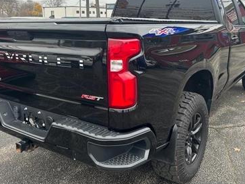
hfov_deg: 51.4
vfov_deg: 39.4
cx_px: 122
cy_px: 71
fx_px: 255
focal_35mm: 36
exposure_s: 1/127
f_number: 1.5
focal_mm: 5.7
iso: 40
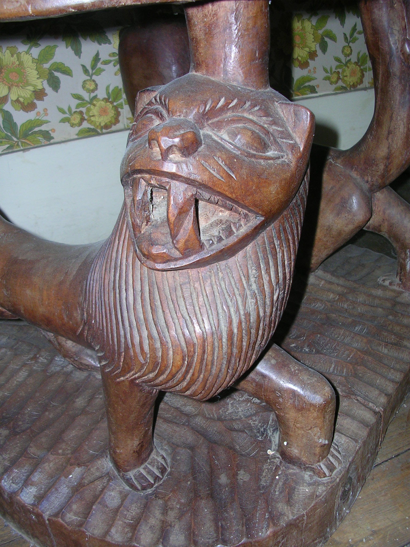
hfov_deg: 37.7
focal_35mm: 38
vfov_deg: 49.0
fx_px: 600
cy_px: 274
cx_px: 205
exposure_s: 1/60.1
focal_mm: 5.8
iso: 50
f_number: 2.8
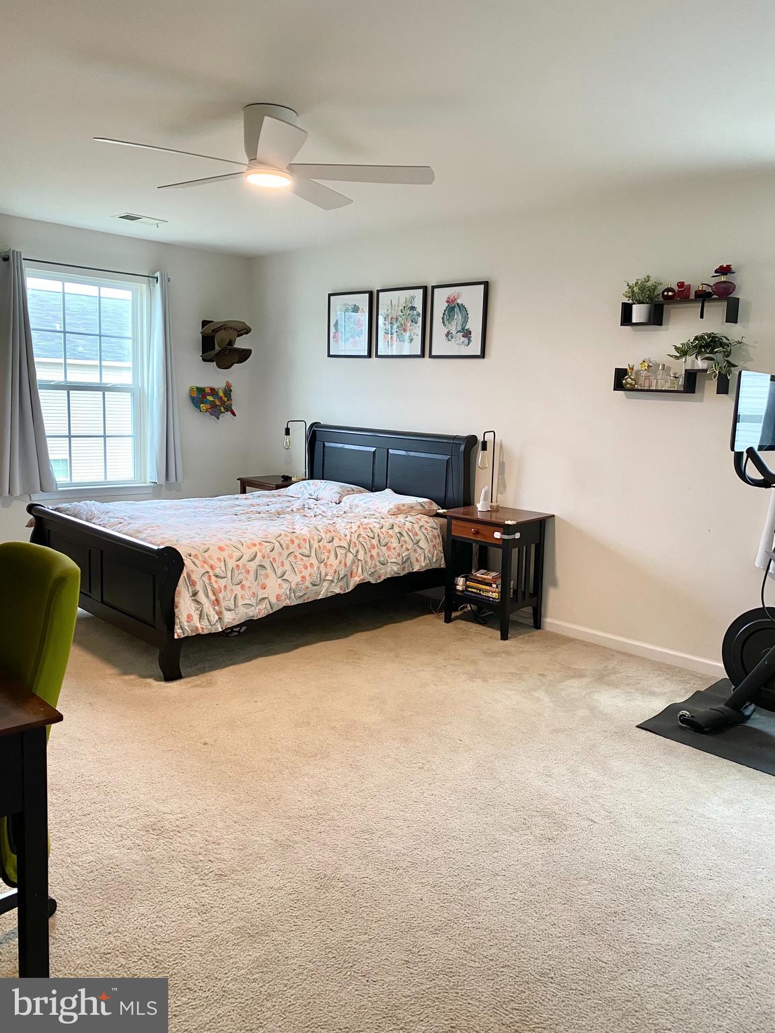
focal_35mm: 26
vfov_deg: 67.3
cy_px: 516
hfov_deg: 53.1
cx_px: 388
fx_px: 776
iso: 125
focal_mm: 4.25
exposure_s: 1/60
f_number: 1.8
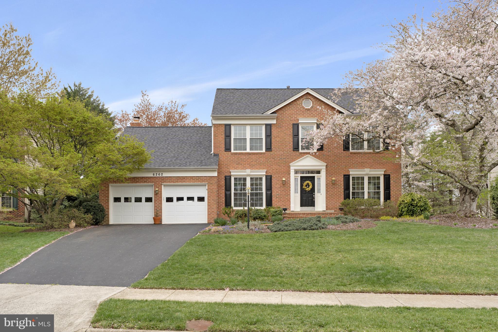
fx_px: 332
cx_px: 249
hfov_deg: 73.7
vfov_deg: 53.1
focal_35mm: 24
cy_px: 166
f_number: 8
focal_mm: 24
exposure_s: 1/100
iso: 100
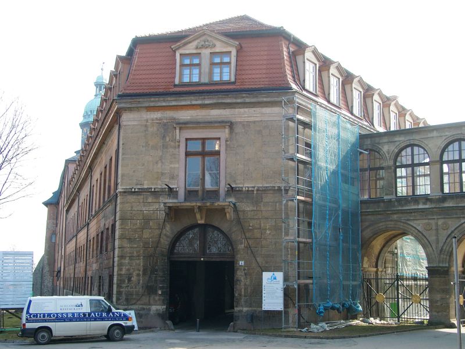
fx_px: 631
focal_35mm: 47
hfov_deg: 40.4
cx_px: 232
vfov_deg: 30.9
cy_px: 174
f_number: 4
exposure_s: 1/226
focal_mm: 9.82
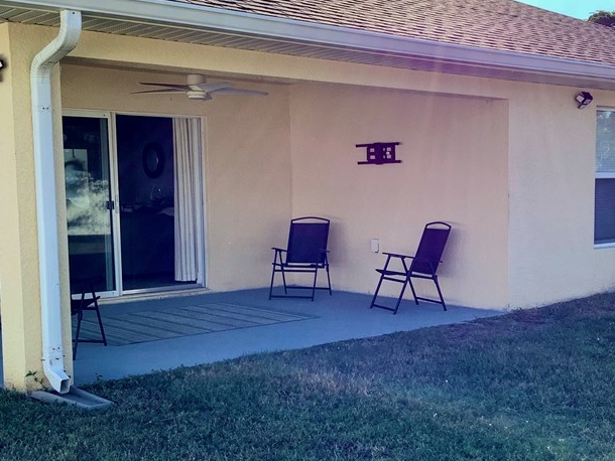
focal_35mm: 52
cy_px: 275
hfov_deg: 36.6
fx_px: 924
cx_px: 390
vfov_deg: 28.0
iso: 25
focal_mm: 3.3
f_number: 2.4
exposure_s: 1/364
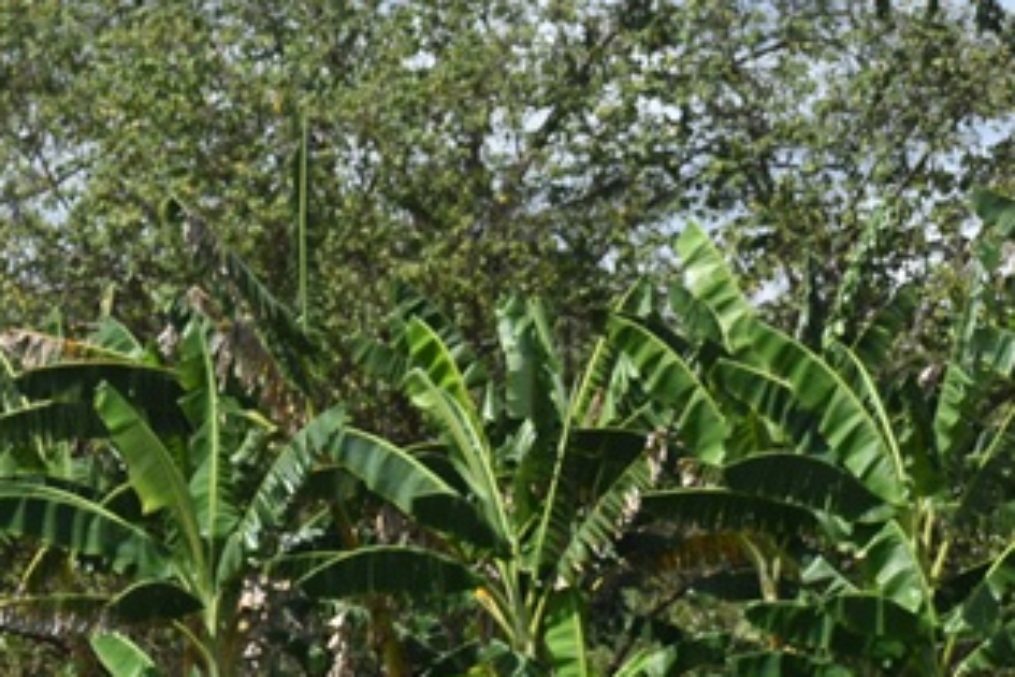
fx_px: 6541
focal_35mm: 232
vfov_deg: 5.9
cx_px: -35
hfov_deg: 8.8
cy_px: 603
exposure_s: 1/800
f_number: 7.1
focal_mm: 70
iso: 200
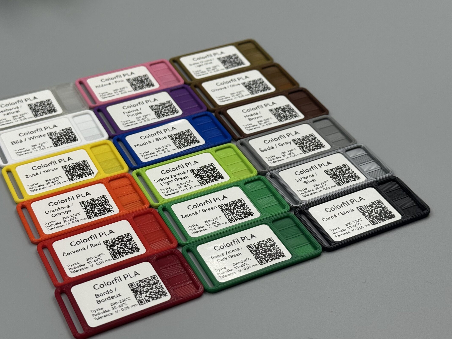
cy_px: 170
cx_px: 186
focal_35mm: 58
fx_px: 757
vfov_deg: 25.2
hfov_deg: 33.2
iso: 64
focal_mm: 6.76
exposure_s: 1/308
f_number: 1.78
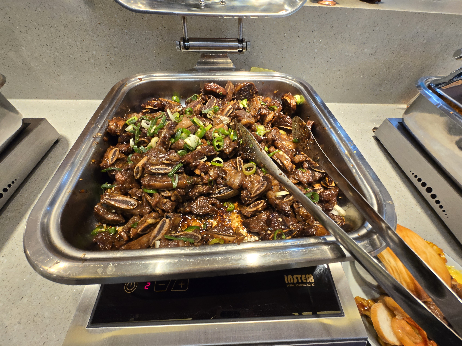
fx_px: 174
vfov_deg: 89.9
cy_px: 173
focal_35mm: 13
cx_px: 231
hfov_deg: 106.2
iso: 100
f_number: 2.2
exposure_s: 1/60
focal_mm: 1.7
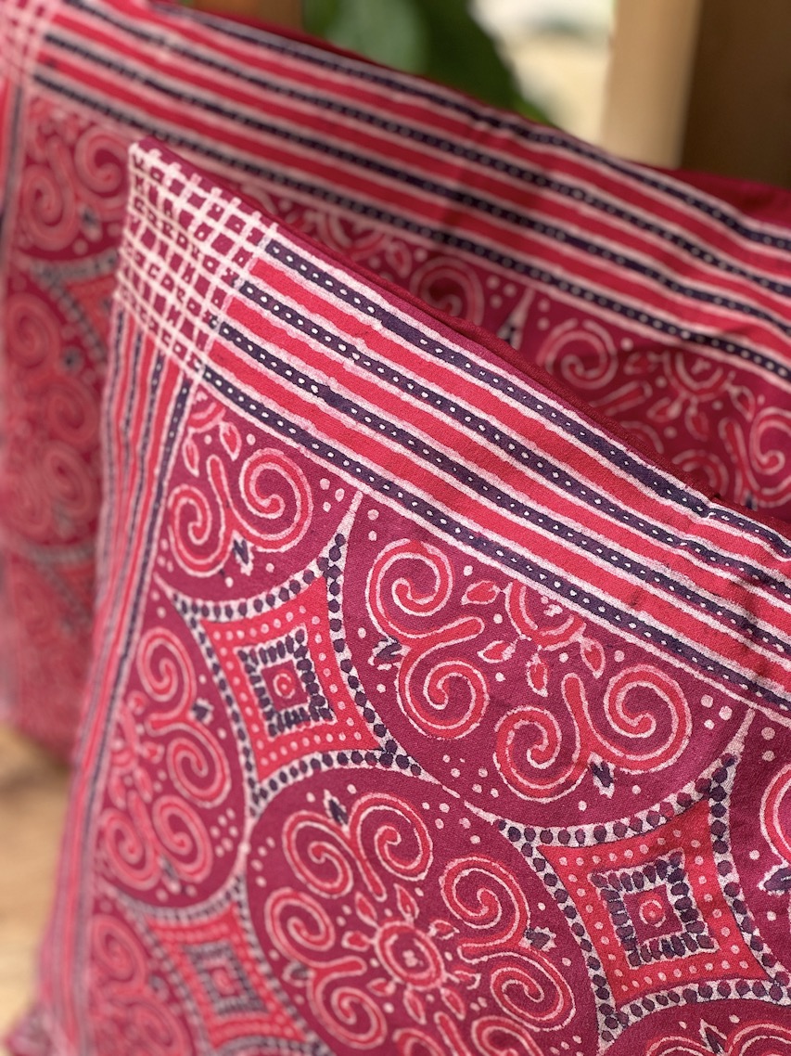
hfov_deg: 19.1
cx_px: 396
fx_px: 2347
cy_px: 528
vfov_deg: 25.3
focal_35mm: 77
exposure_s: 1/99
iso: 160
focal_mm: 9
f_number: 2.8
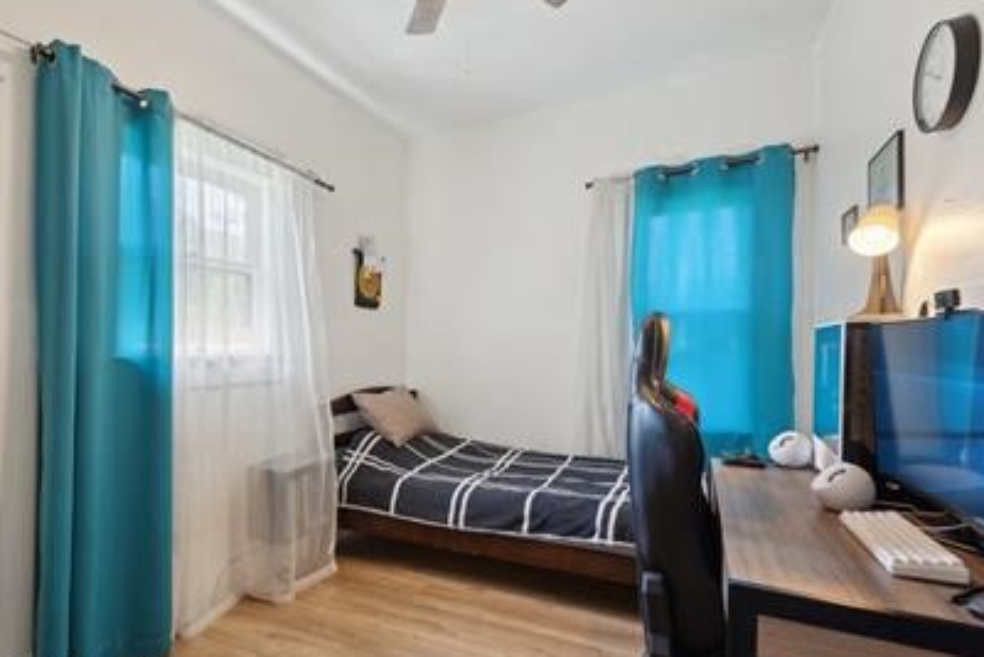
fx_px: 492
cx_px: 455
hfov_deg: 89.8
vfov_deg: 67.4
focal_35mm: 18
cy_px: 349
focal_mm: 16
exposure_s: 1/15
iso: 400
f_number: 6.3
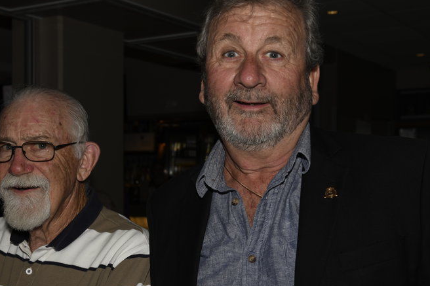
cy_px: 175
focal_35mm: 64
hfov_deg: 31.3
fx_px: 764
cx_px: 156
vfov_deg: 21.2
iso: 320
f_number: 8
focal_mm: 42
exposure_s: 1/100
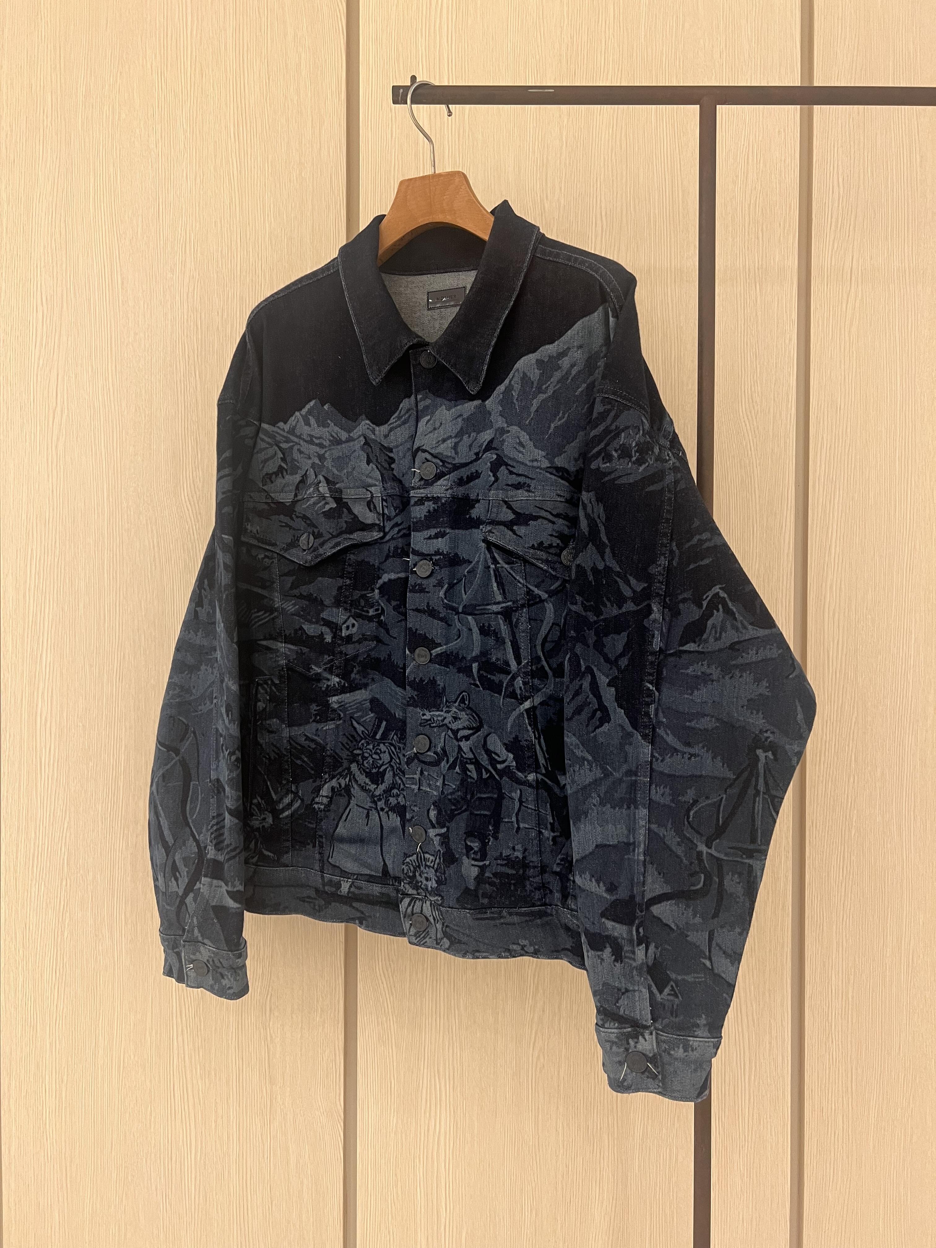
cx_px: 468
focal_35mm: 26
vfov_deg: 67.3
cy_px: 624
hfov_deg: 53.1
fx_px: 937
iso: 125
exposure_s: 1/74
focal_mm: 5.7
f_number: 1.5
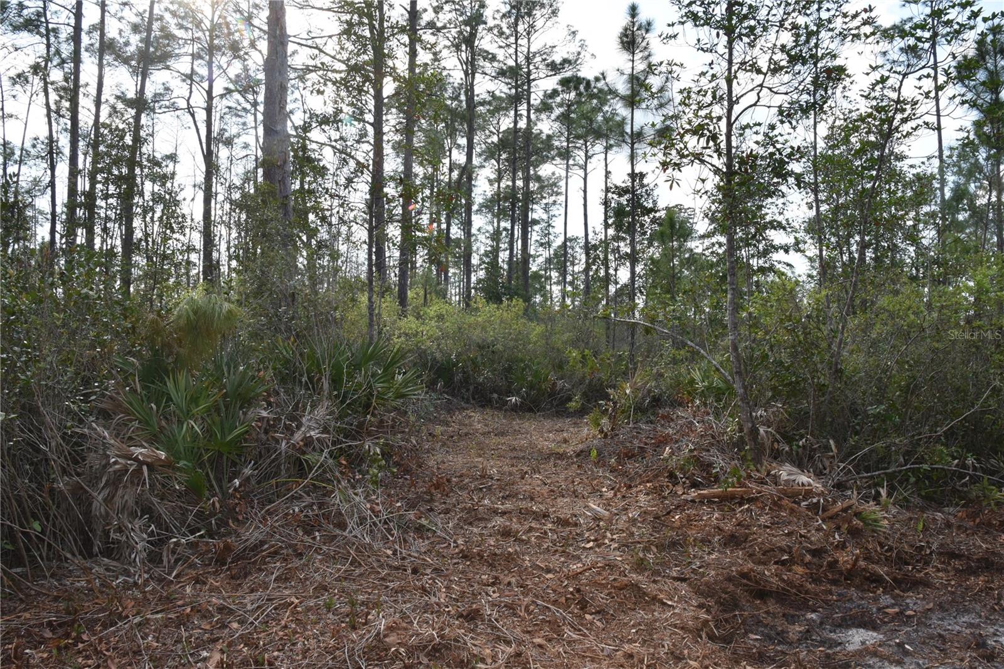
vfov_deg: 53.1
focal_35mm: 24
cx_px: 502
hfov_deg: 73.7
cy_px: 334
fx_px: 669
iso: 1250
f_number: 18
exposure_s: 1/200
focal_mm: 24
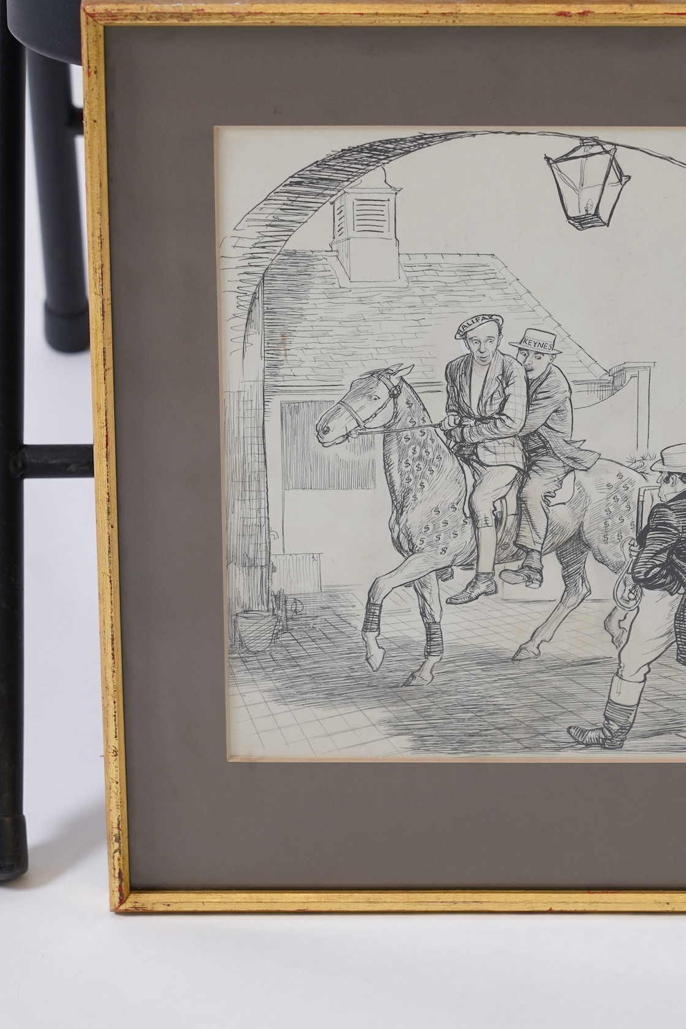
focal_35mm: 172
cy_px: 421
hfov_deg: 8.0
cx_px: 517
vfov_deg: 11.9
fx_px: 4915
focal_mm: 105
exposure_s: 1/125
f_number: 6.3
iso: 320
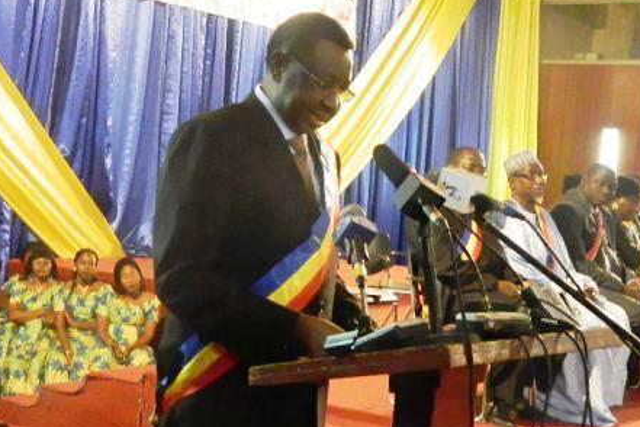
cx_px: 321
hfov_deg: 27.3
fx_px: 1315
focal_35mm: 74
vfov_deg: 18.4
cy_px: 214
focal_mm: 12.6
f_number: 4
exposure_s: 1/25
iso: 1600
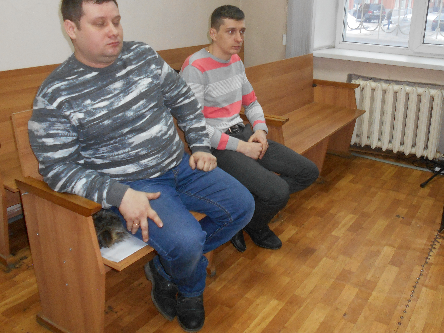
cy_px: 125
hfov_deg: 54.8
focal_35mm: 33
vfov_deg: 42.6
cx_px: 275
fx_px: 423
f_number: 3.2
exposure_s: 1/25
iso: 250
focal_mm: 4.6
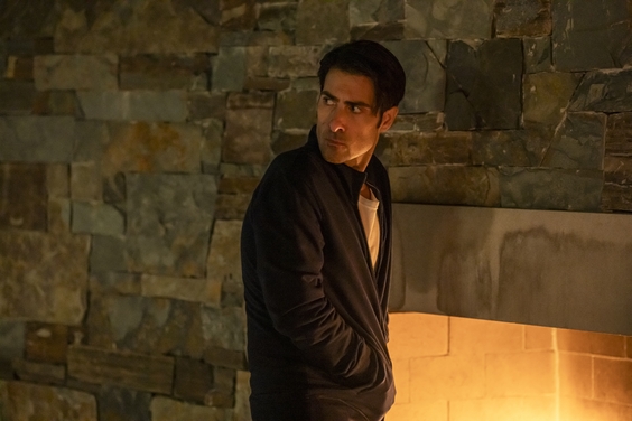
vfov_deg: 12.7
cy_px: 210
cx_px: 316
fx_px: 1896
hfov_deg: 18.9
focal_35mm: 108
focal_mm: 108
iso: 8000
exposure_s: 1/160
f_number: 2.8
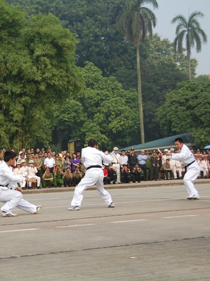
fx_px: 671
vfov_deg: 23.6
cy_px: 140
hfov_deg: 17.6
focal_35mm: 83
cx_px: 32
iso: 250
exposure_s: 1/1000
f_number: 5
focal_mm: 38
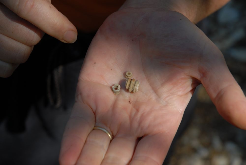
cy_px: 82
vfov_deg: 13.1
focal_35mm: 105
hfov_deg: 19.4
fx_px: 719
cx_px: 123
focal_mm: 70
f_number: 5
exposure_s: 1/200
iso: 100
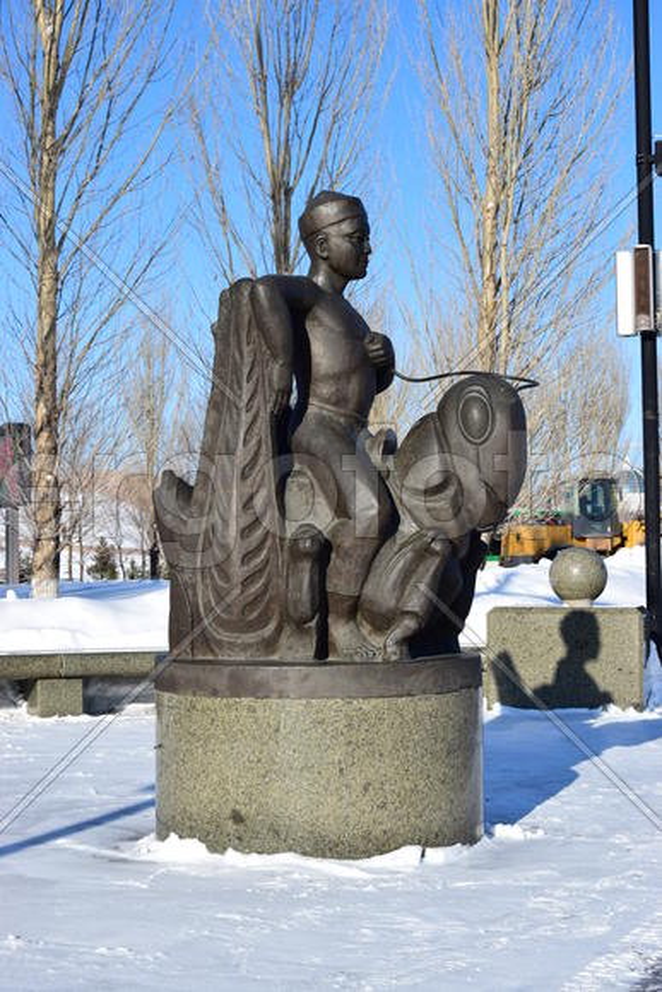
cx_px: 331
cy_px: 496
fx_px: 1654
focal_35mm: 60
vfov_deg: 33.4
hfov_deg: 22.6
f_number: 8
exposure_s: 1/250
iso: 100
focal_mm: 40
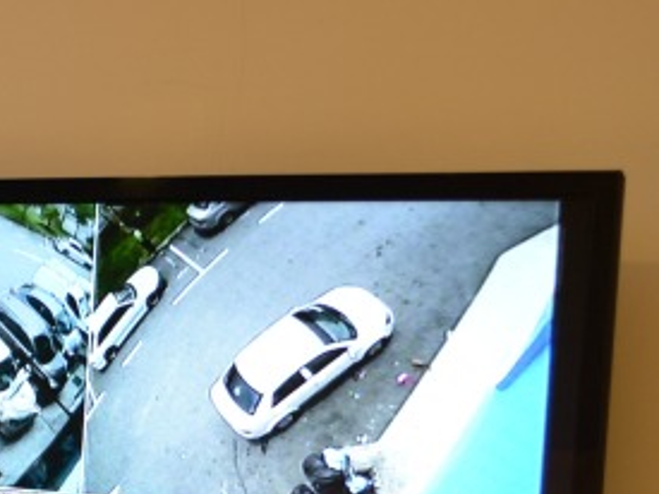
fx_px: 2074
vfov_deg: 13.2
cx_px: 74
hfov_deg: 17.8
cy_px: 582
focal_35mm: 109
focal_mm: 26
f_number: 4.2
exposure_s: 1/13
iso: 400
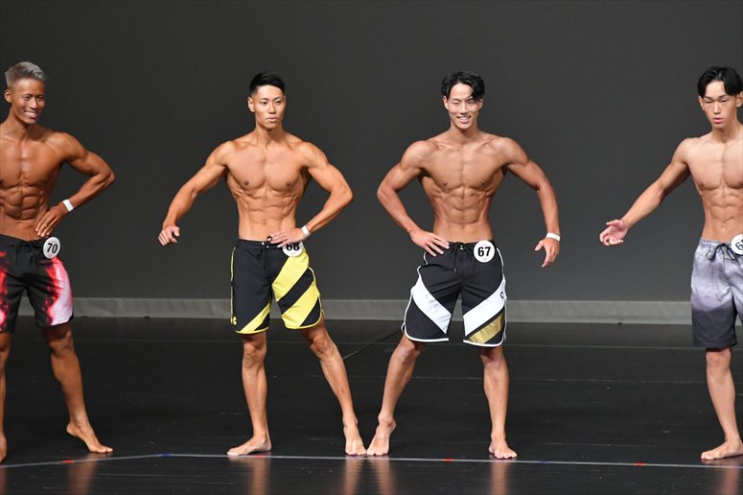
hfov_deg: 6.9
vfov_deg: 4.6
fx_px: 6189
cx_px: 372
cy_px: 248
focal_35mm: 300
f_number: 5.6
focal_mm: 200
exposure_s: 1/400
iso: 4000
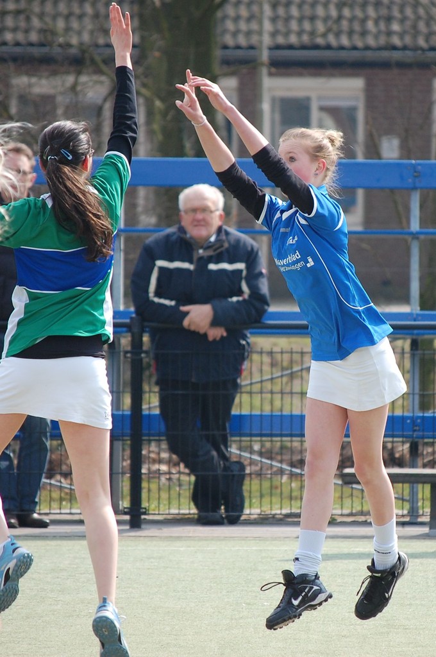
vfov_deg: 8.6
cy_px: 328
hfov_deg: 5.7
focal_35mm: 240
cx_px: 218
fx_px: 4372
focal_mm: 160
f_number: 5.3
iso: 400
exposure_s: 1/640
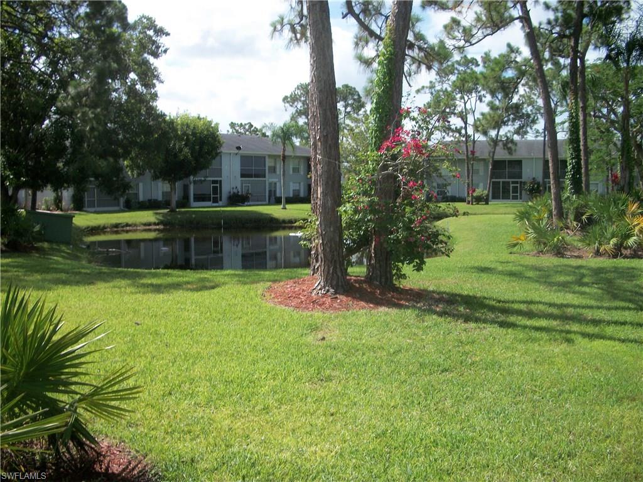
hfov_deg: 52.6
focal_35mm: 35
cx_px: 322
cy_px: 241
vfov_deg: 40.7
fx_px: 650
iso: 80
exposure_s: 1/160
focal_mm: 6.3
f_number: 8.8
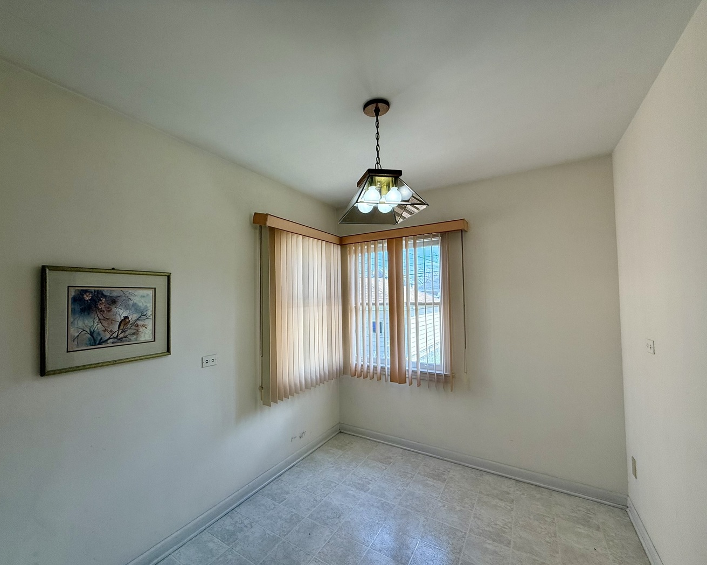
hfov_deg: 96.5
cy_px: 290
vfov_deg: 84.0
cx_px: 320
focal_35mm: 15
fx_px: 314
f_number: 2.2
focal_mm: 2.22
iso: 64
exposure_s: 1/301
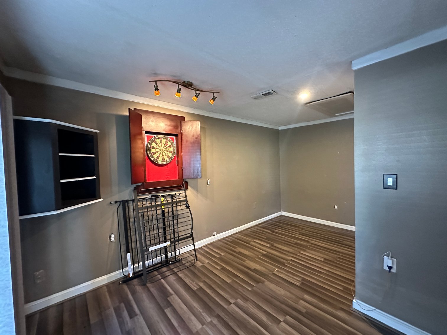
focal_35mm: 14
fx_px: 181
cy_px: 168
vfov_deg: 85.7
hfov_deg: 102.1
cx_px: 224
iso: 1000
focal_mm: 2.22
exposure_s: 1/60
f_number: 2.2
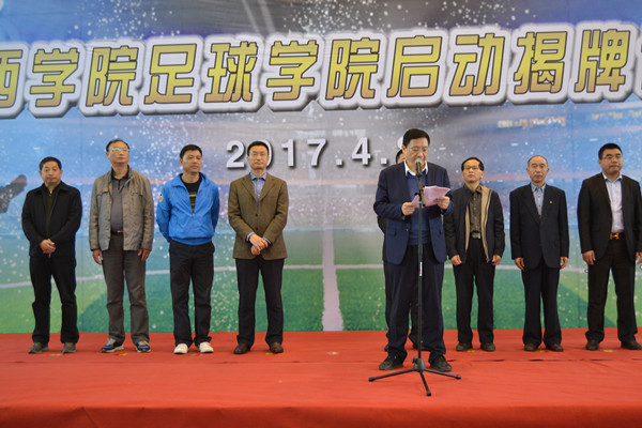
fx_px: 802
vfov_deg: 29.9
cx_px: 321
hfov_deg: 43.6
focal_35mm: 45
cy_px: 214
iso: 500
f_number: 4.2
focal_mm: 30
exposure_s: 1/60
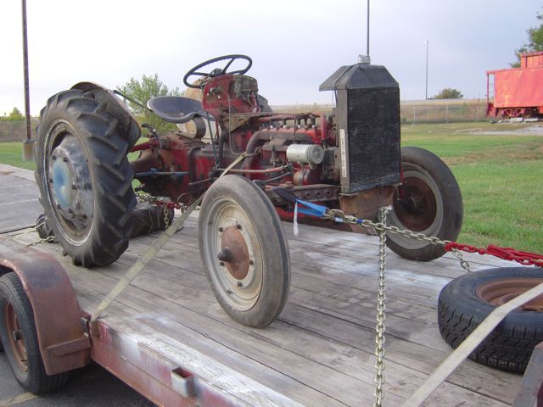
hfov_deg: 50.1
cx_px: 272
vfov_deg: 38.7
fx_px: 580
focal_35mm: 37
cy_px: 204
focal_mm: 6.5
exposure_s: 1/125
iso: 200
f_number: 3
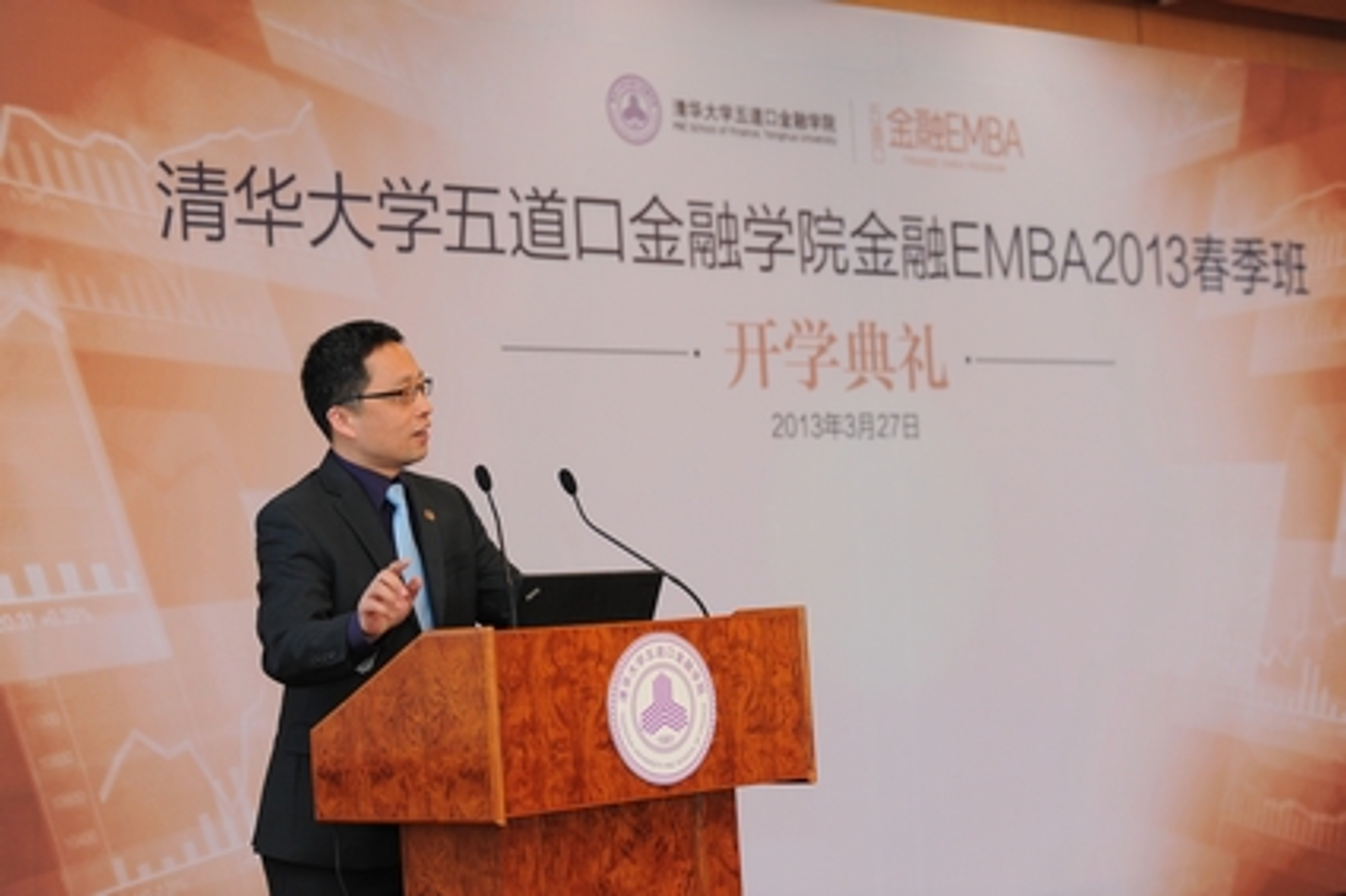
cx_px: 673
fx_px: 2915
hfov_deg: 26.0
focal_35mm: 78
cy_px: 448
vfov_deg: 17.5
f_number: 3.2
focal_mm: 78
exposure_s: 1/160
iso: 1250
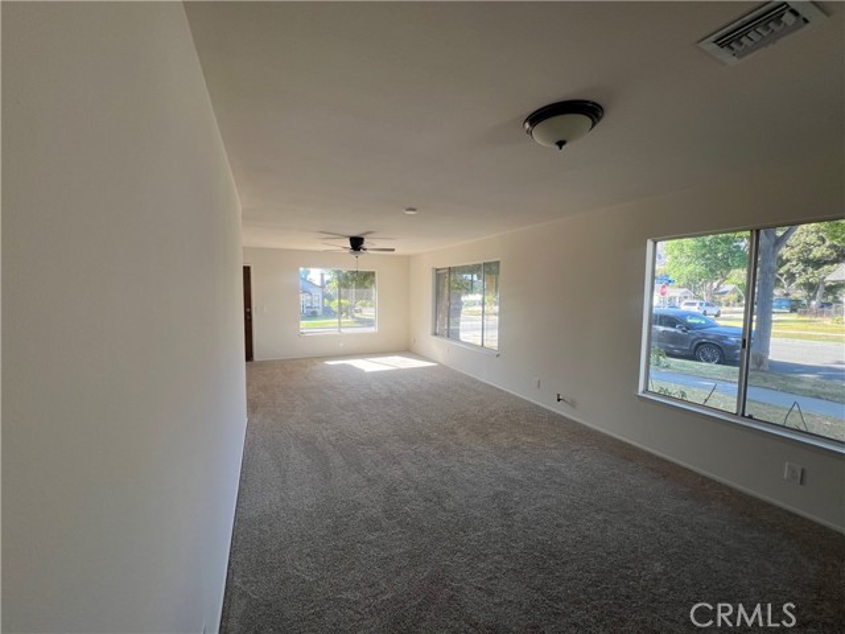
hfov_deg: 106.2
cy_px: 317
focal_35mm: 13
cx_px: 422
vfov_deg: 89.9
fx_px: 317
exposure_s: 1/142
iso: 32
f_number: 1.8
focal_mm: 1.57
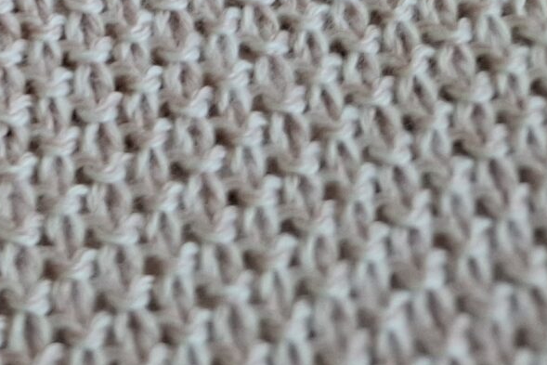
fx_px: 1581
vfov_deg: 11.4
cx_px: -305
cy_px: -456
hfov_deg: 17.4
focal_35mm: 104
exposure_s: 1/120
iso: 100
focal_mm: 5.54
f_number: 1.8
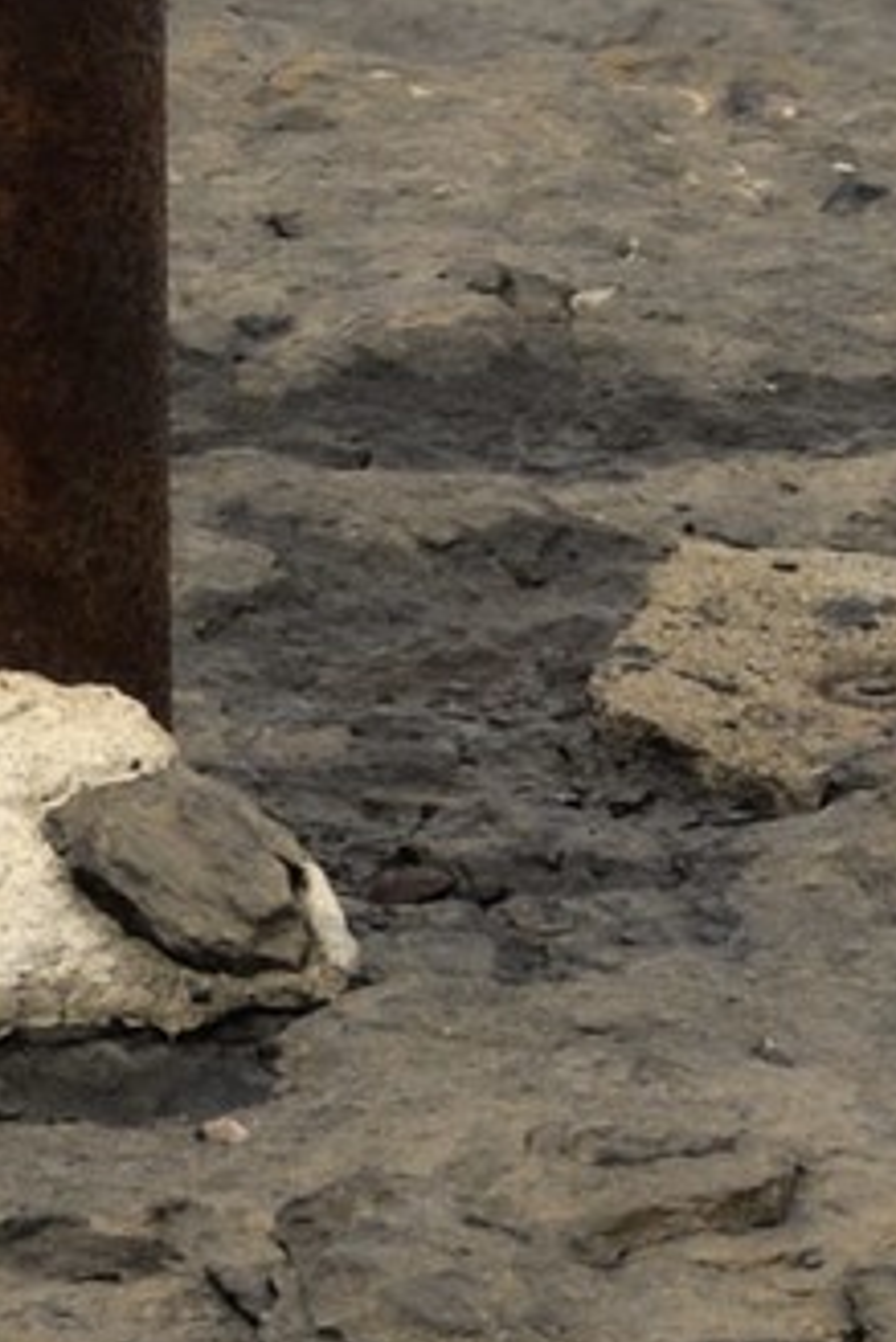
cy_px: -3547
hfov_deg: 1.9
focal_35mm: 714
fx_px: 26613
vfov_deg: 2.8
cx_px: -8
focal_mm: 65
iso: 100
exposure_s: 1/400
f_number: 9
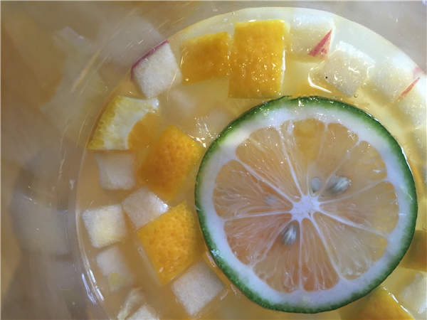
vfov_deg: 48.2
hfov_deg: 61.7
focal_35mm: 29
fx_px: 358
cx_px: 214
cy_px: 160
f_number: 2.2
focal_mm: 4.15
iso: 125
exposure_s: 1/33
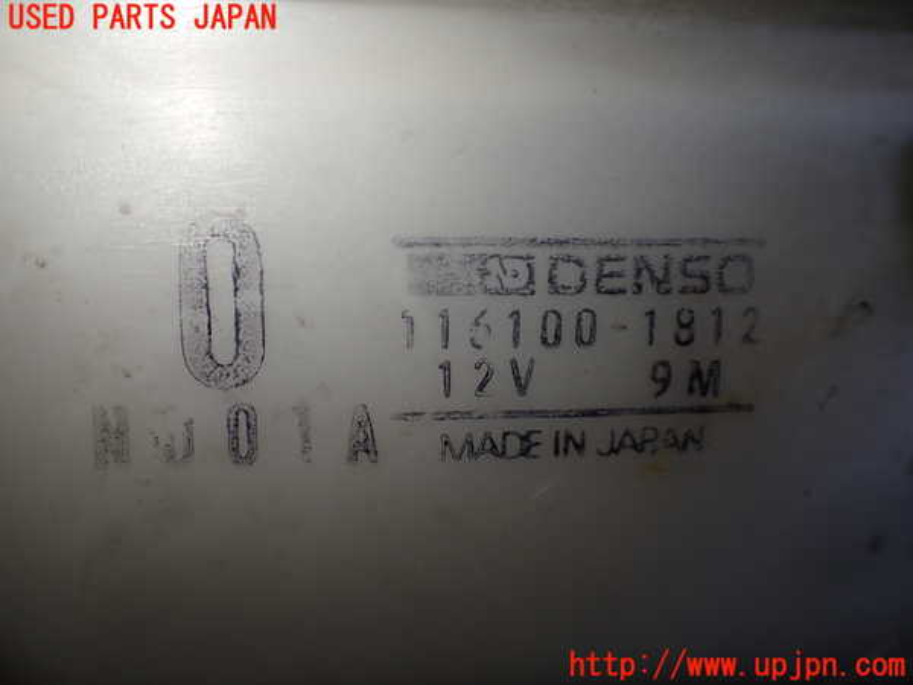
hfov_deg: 60.0
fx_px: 791
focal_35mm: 30
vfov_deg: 46.8
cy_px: 342
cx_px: 456
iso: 100
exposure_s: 1/160
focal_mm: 5.4
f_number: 2.3
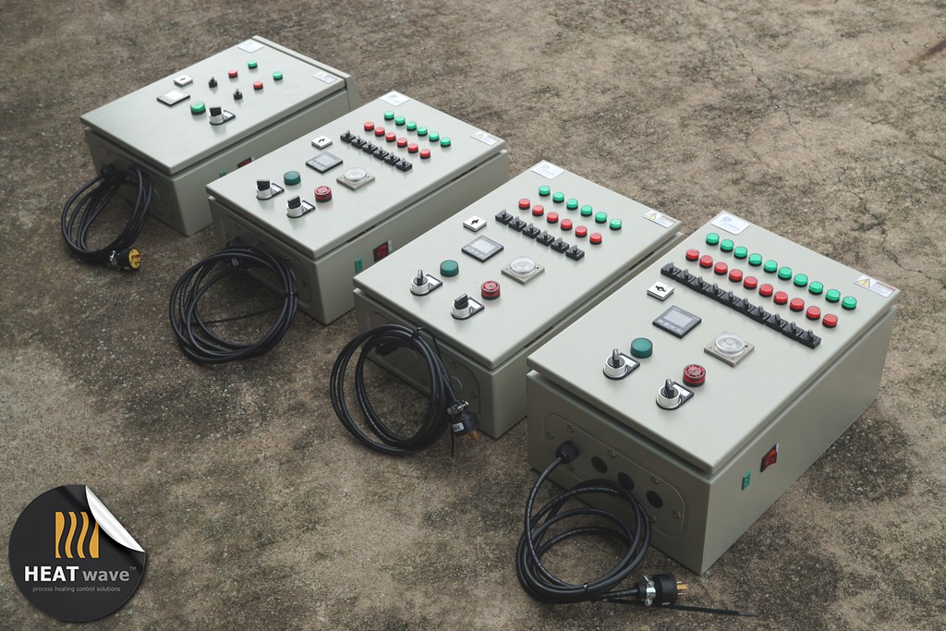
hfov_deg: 43.6
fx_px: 1183
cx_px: 473
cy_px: 316
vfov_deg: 29.9
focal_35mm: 45
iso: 100
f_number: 7.1
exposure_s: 1/250
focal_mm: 30
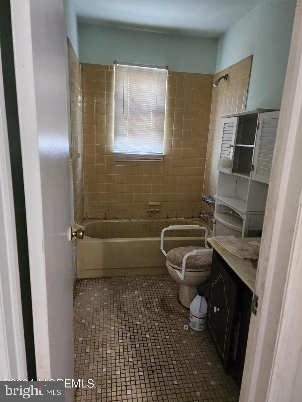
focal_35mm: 23
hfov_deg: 58.9
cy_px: 201
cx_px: 151
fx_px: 268
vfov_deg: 73.9
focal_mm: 6.4
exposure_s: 1/60
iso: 640
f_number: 1.8
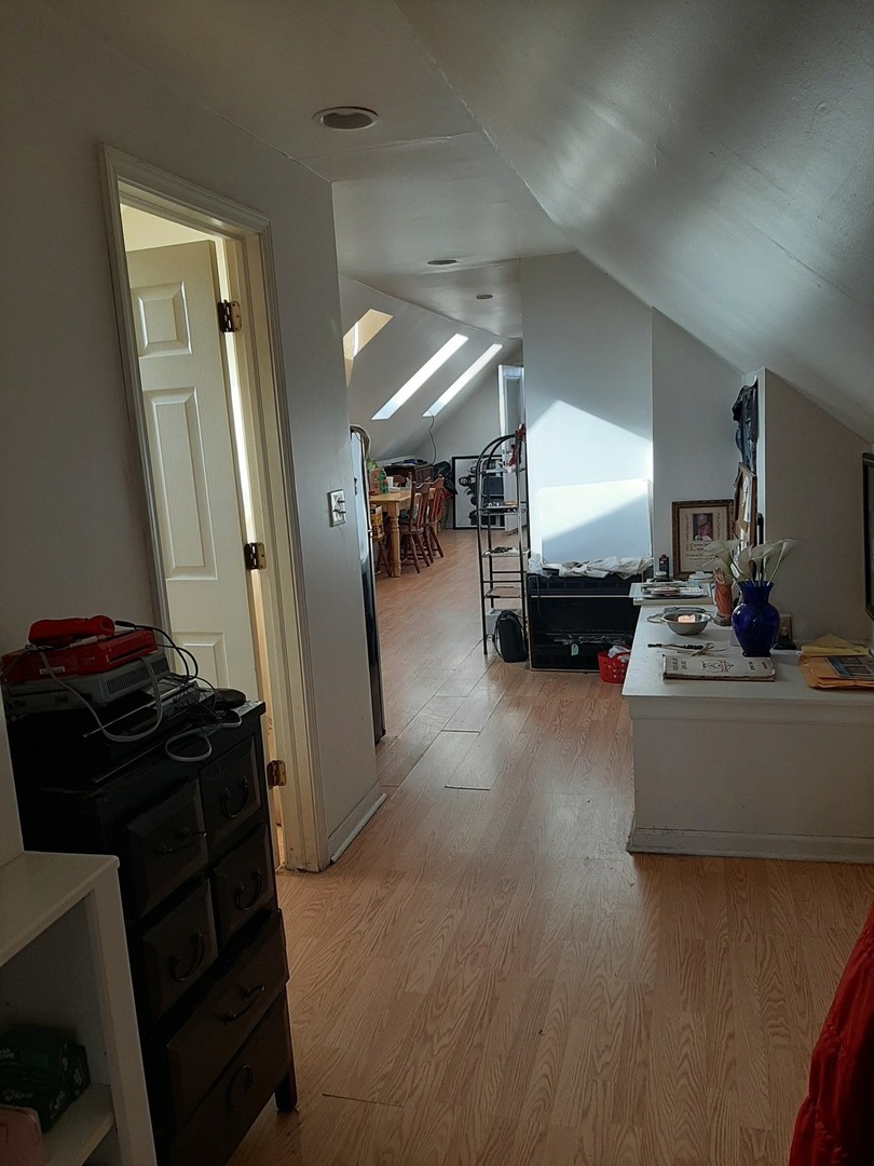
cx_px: 437
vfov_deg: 67.3
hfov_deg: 53.1
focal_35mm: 26
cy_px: 583
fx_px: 875
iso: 80
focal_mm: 3.93
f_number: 1.7
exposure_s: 1/120
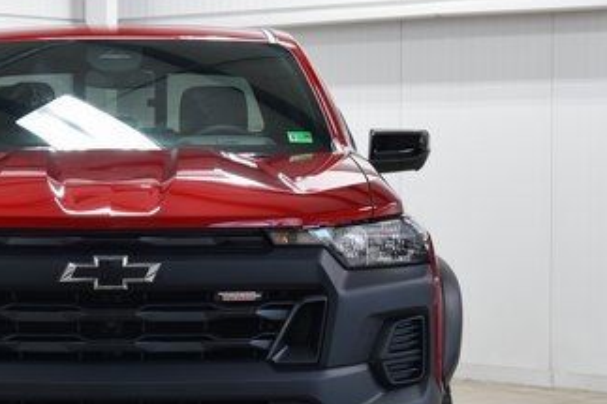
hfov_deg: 17.1
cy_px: 253
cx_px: 111
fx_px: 2005
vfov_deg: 11.5
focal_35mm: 119
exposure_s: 1/15
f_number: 6.3
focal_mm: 40
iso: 450
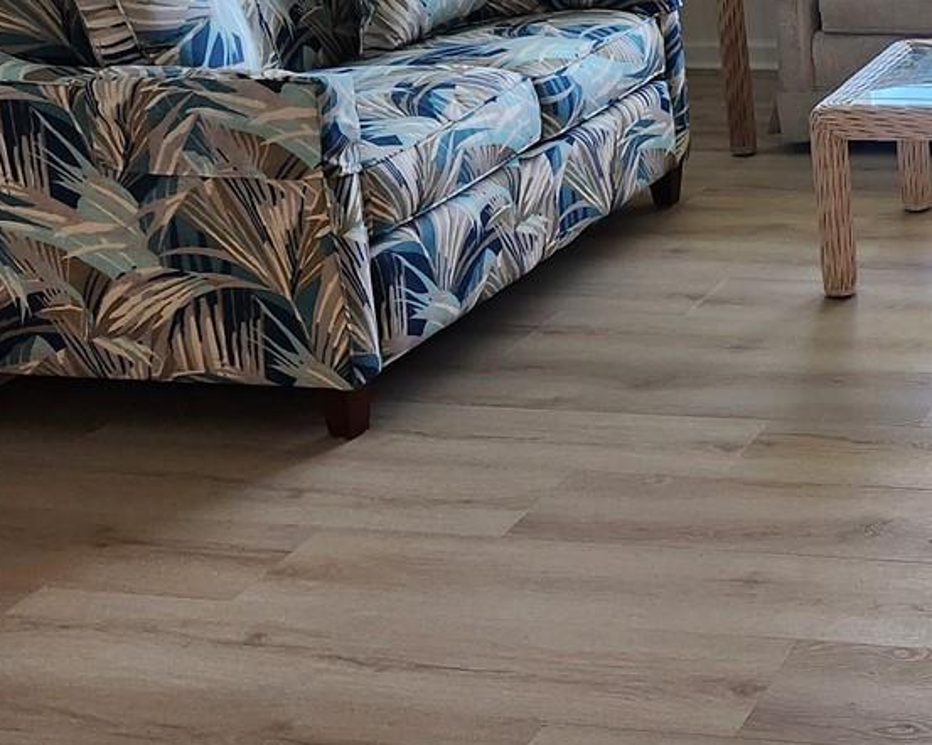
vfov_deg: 23.1
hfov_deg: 25.8
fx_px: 1792
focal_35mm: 65
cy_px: 120
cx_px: 1148
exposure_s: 1/120
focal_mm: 5.4
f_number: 1.8
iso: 250
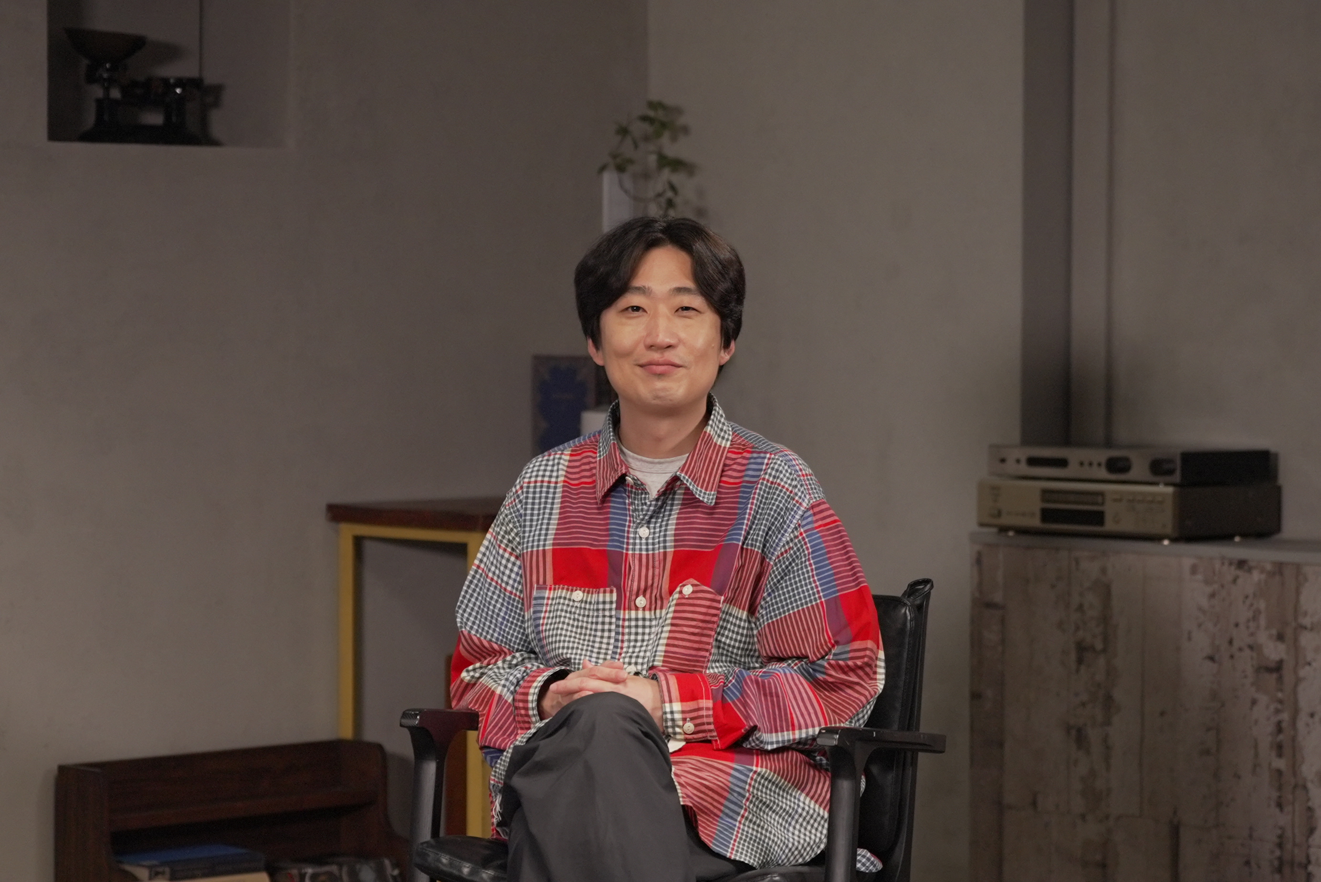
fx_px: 3854
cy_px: 441
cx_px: 660
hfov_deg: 19.4
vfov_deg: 13.1
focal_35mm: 105
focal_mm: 70
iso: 1600
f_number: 2.8
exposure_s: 1/125
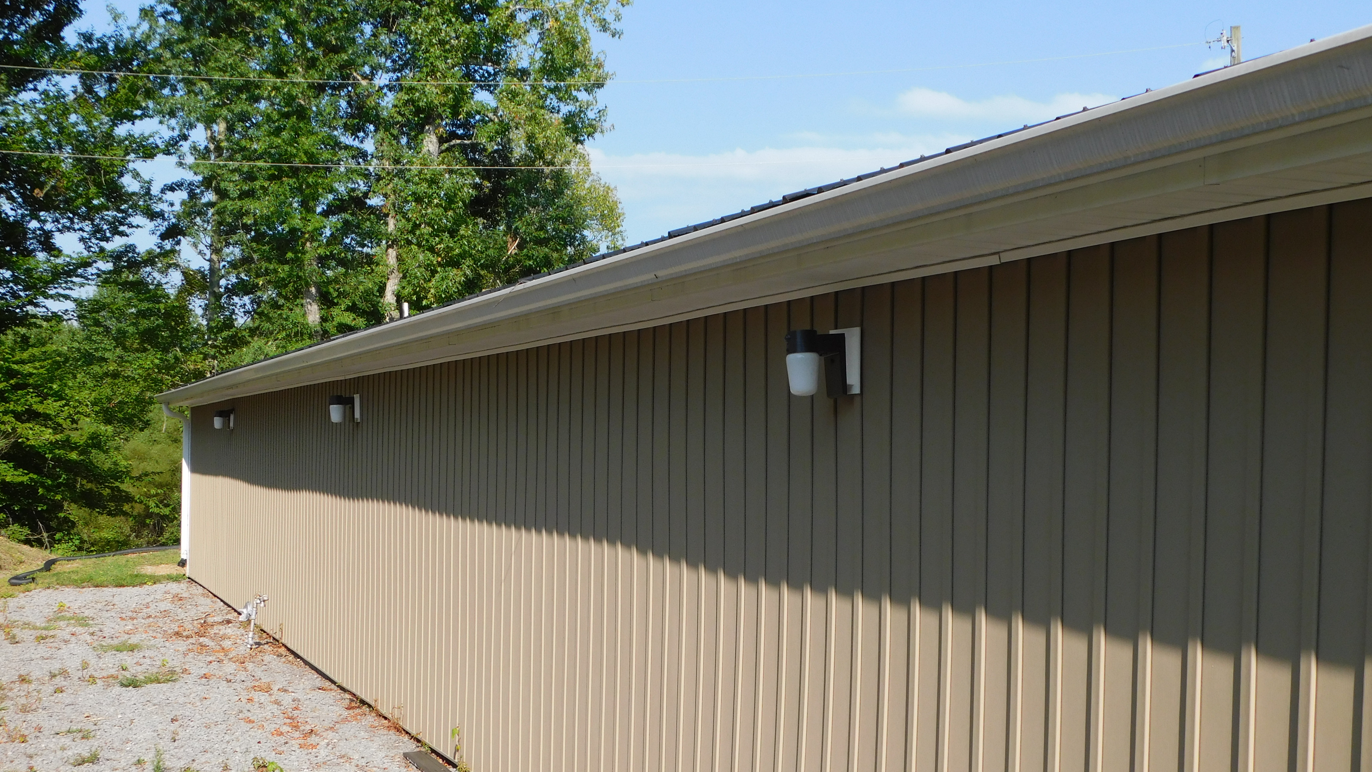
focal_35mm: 44
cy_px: 503
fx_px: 1601
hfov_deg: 46.4
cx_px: 690
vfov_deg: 27.0
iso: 125
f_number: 3.6
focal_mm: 7.1
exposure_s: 1/800
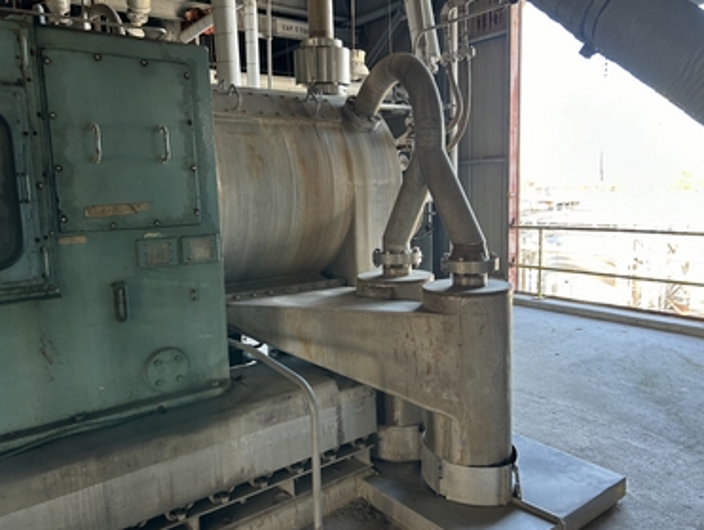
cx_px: 359
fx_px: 570
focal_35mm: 28
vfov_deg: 49.8
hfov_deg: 63.4
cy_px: 258
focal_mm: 5.7
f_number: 1.5
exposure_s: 1/121
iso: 80
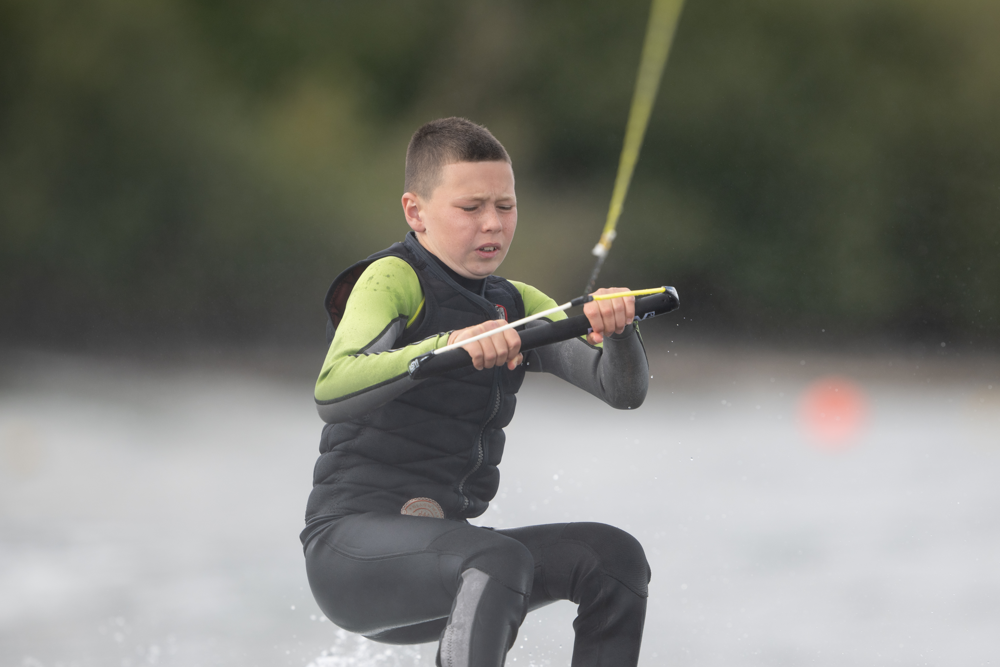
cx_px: 576
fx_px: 13444
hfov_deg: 4.3
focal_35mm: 484
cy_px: 356
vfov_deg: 2.8
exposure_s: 1/2000
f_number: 4
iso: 320
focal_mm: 400
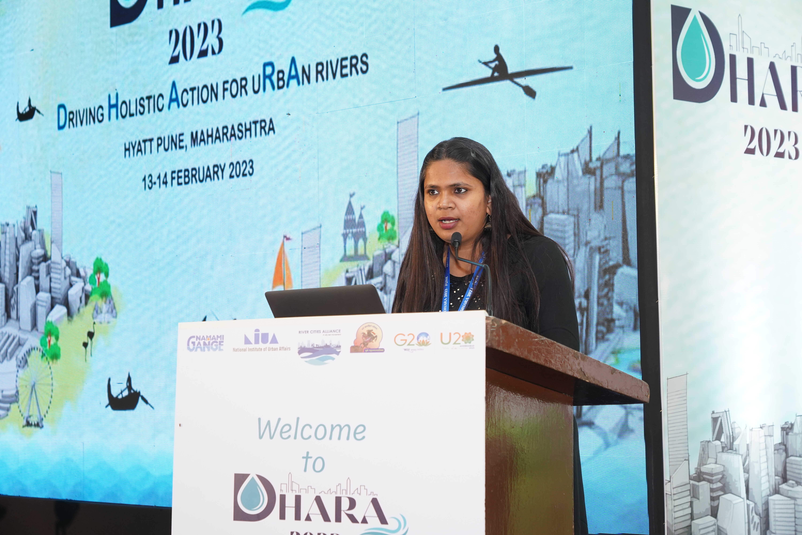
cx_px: 401
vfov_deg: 17.9
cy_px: 268
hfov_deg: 26.7
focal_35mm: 76
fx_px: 1693
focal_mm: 76
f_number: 7.1
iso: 1000
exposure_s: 1/125
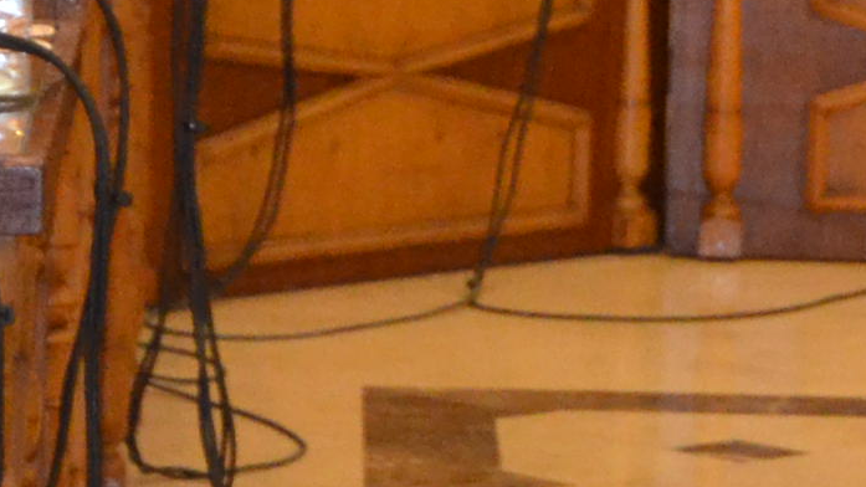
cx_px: 949
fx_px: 8346
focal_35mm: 363
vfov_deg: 3.3
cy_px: 41
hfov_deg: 5.9
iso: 1800
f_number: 4.5
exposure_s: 1/60
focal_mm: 35
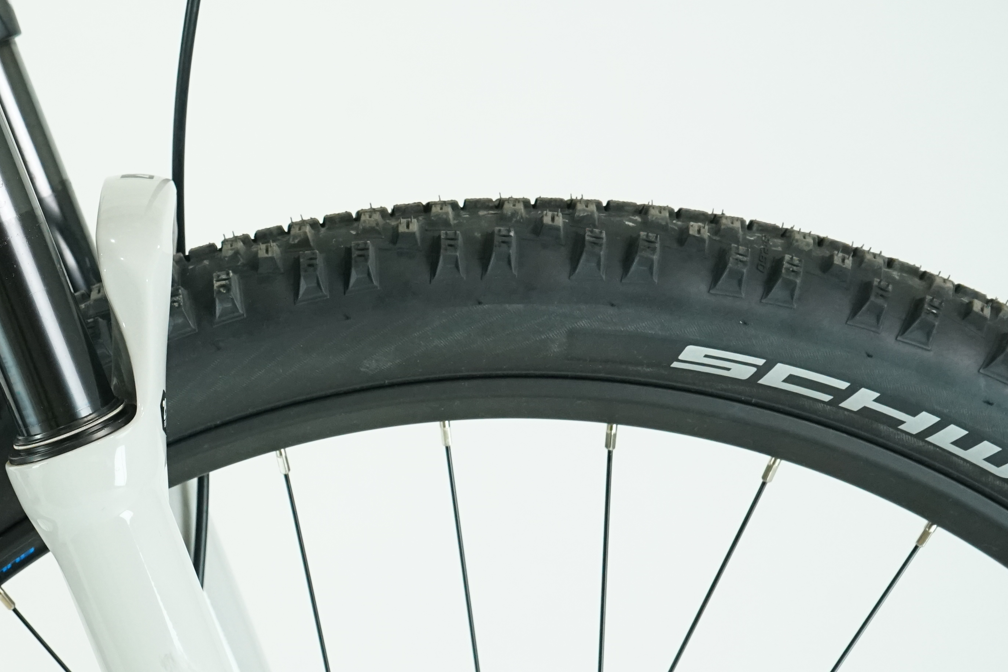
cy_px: 351
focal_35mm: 72
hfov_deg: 26.6
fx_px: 2016
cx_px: 14
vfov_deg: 18.9
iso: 2500
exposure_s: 1/200
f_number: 6.3
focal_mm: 33
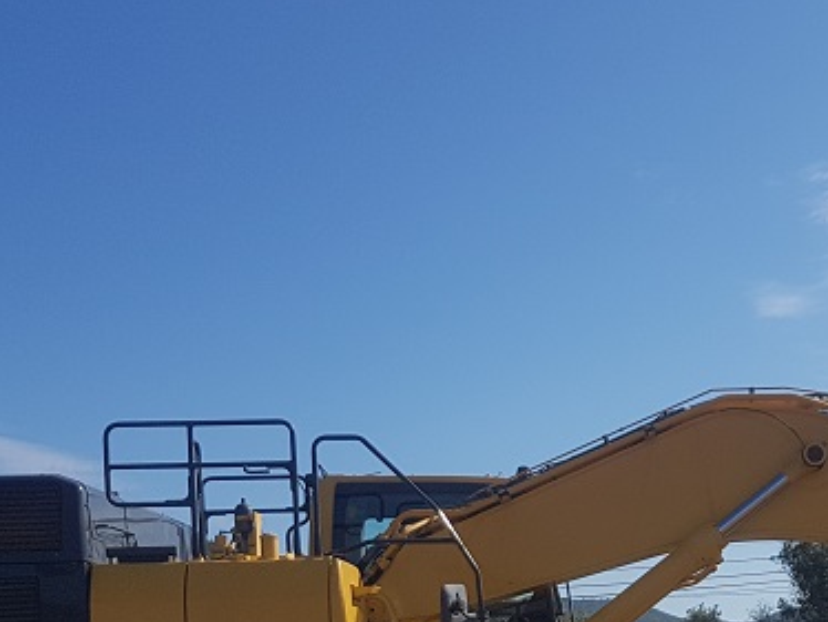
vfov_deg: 19.8
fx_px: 1675
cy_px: 739
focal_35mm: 70
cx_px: 788
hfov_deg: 26.6
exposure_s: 1/3512
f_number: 1.7
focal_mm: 4.2
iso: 40
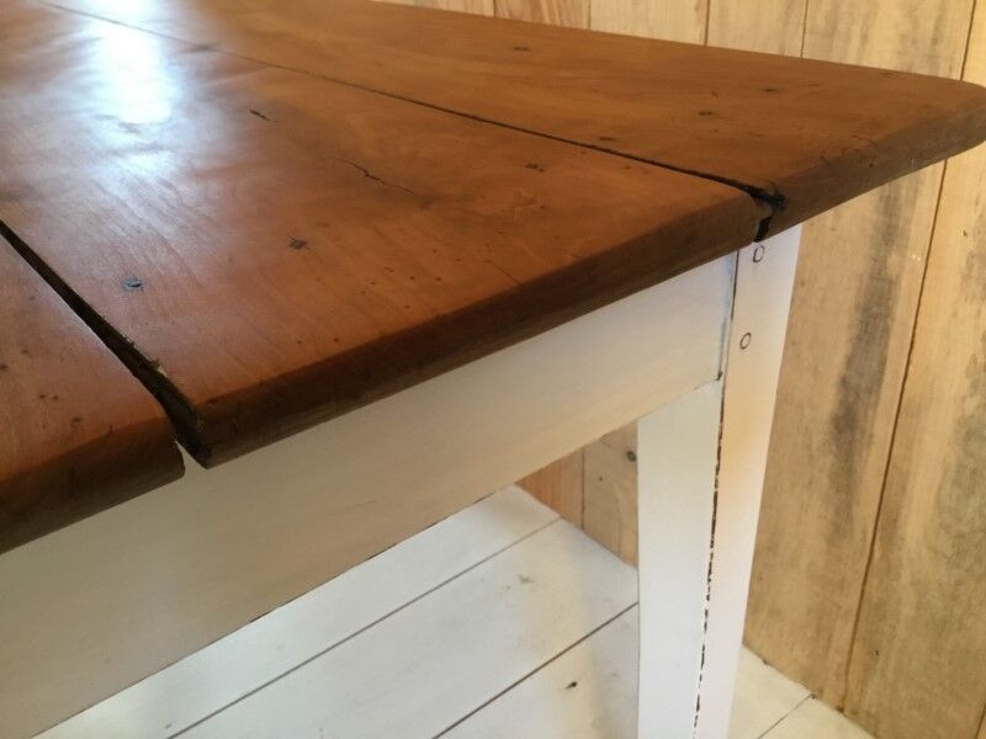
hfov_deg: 58.4
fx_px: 883
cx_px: 493
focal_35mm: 31
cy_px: 370
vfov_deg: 45.4
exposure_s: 1/33
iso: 200
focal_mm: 3.3
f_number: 2.4
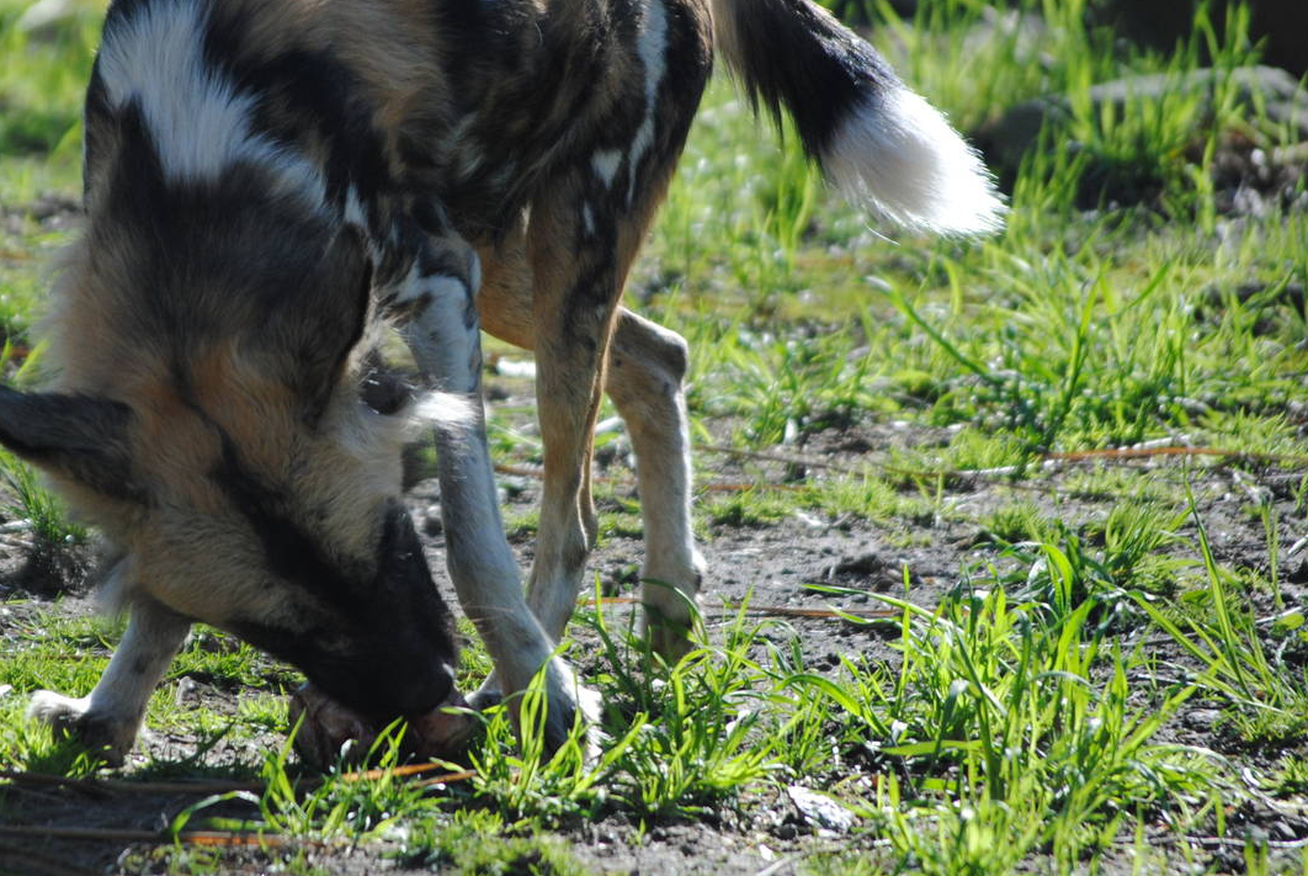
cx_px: 447
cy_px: 365
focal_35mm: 339
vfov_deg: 4.1
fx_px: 12332
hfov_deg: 6.1
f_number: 5
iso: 280
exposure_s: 1/500
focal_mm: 150
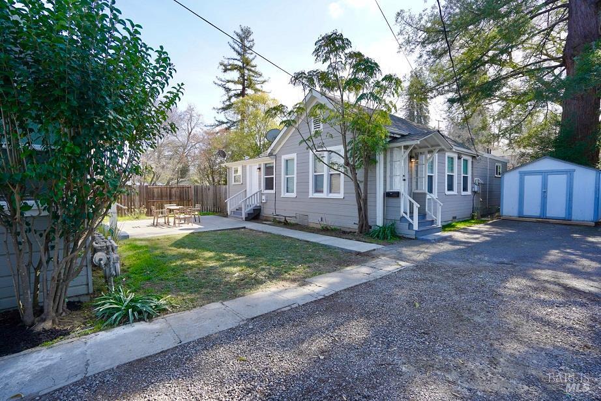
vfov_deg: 73.8
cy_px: 200
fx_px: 267
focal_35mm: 16
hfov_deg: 96.7
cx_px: 300
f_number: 4.5
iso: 100
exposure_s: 1/200
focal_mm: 16
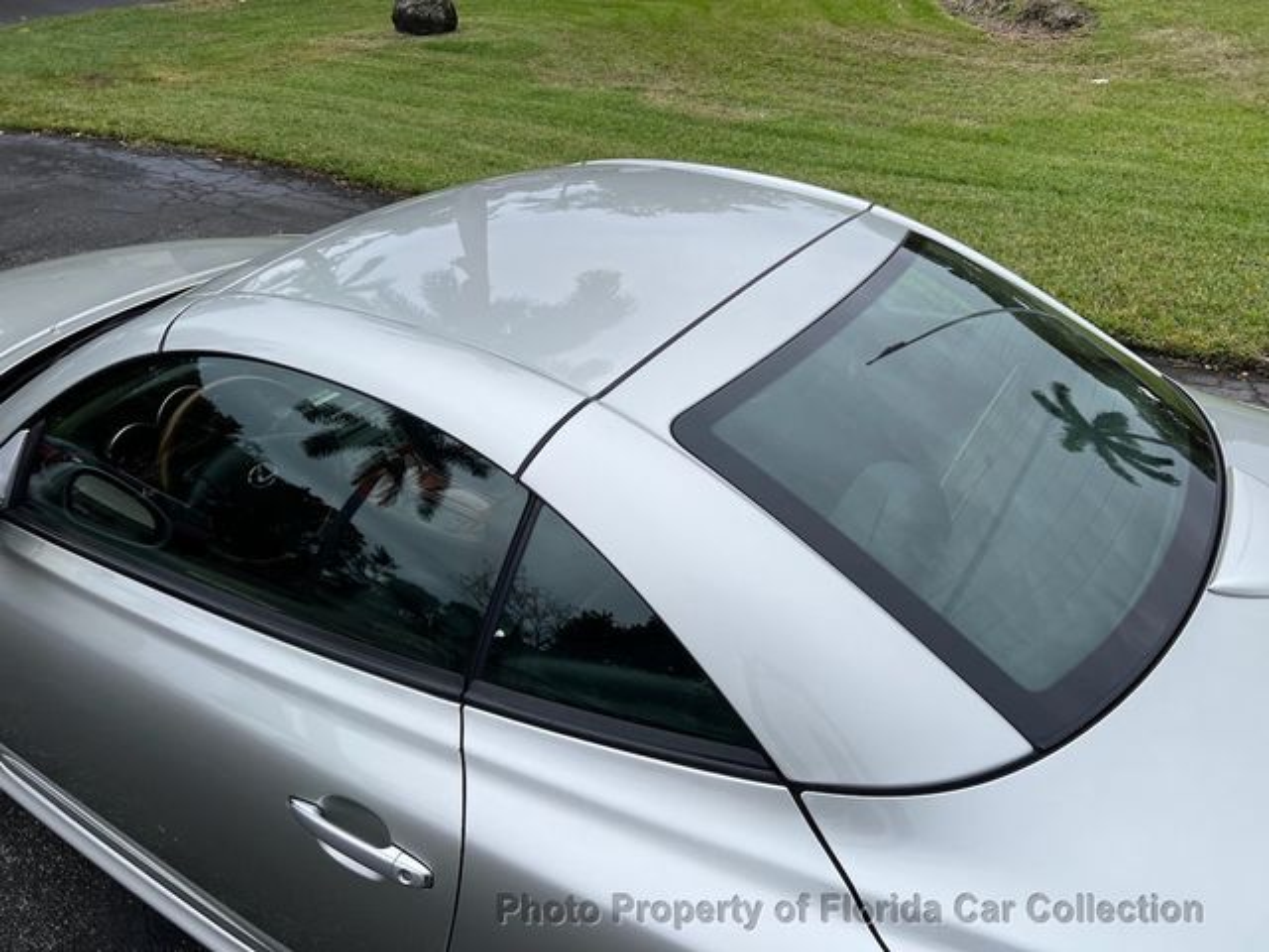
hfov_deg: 67.3
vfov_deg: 53.1
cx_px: 634
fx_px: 953
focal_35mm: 26
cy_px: 476
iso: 50
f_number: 1.5
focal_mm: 5.7
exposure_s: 1/1901
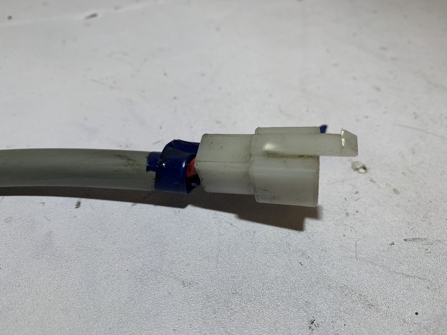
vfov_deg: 53.1
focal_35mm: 26
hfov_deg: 67.3
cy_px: 168
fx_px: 336
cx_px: 224
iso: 25
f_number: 1.8
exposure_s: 1/104
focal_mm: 4.25
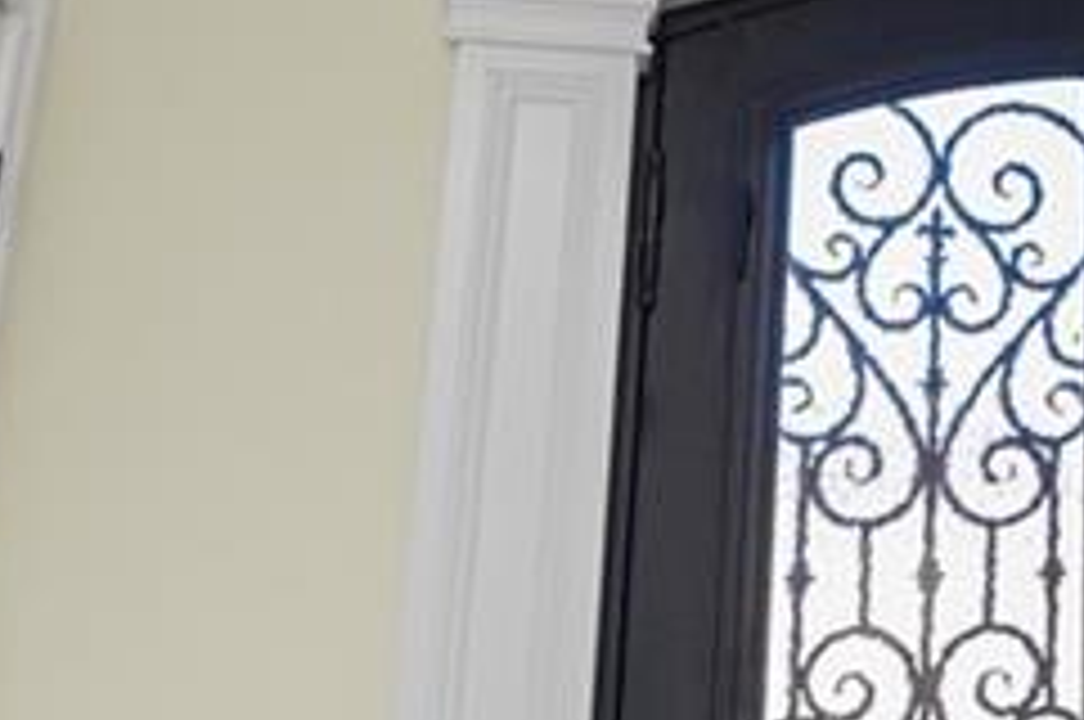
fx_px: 2045
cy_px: 58
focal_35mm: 68
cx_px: 1457
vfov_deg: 19.6
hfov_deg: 25.1
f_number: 5
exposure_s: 1/50
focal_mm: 16
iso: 50
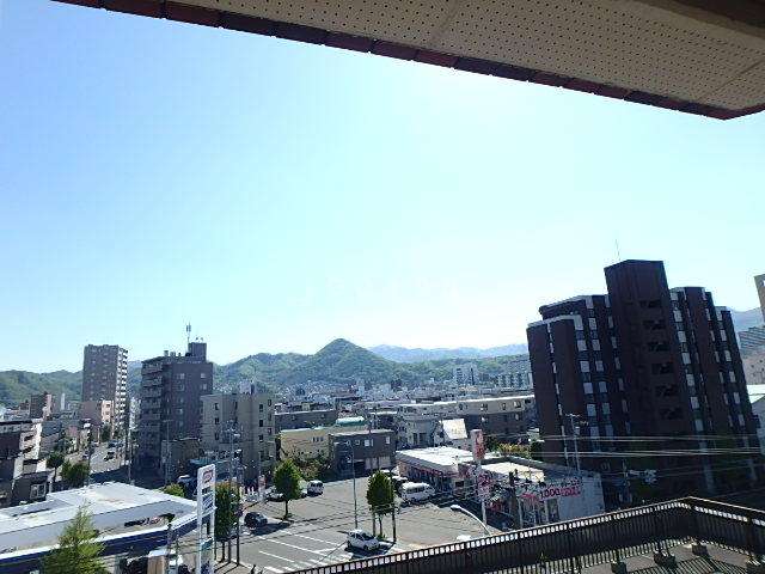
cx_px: 382
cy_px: 287
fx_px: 464
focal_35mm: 21
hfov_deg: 79.0
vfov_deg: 63.4
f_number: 3.5
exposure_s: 1/800
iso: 125
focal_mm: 3.7
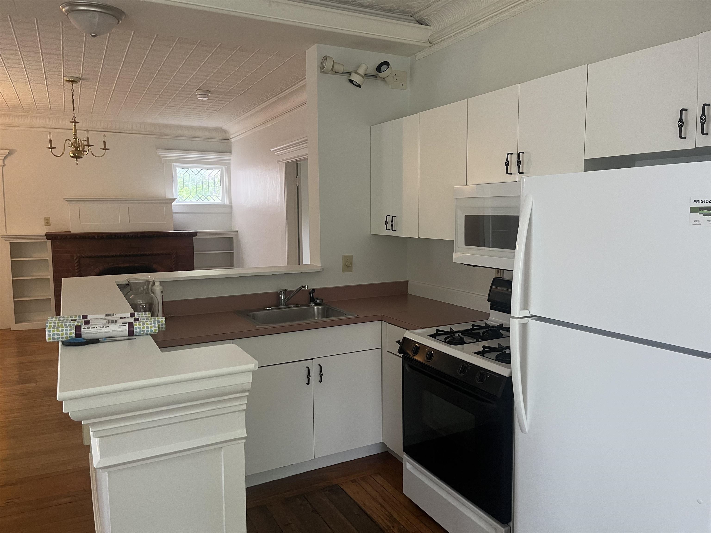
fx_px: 534
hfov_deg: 67.3
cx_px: 356
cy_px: 266
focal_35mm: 26
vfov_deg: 53.1
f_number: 1.6
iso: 250
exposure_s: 1/60
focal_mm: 5.1
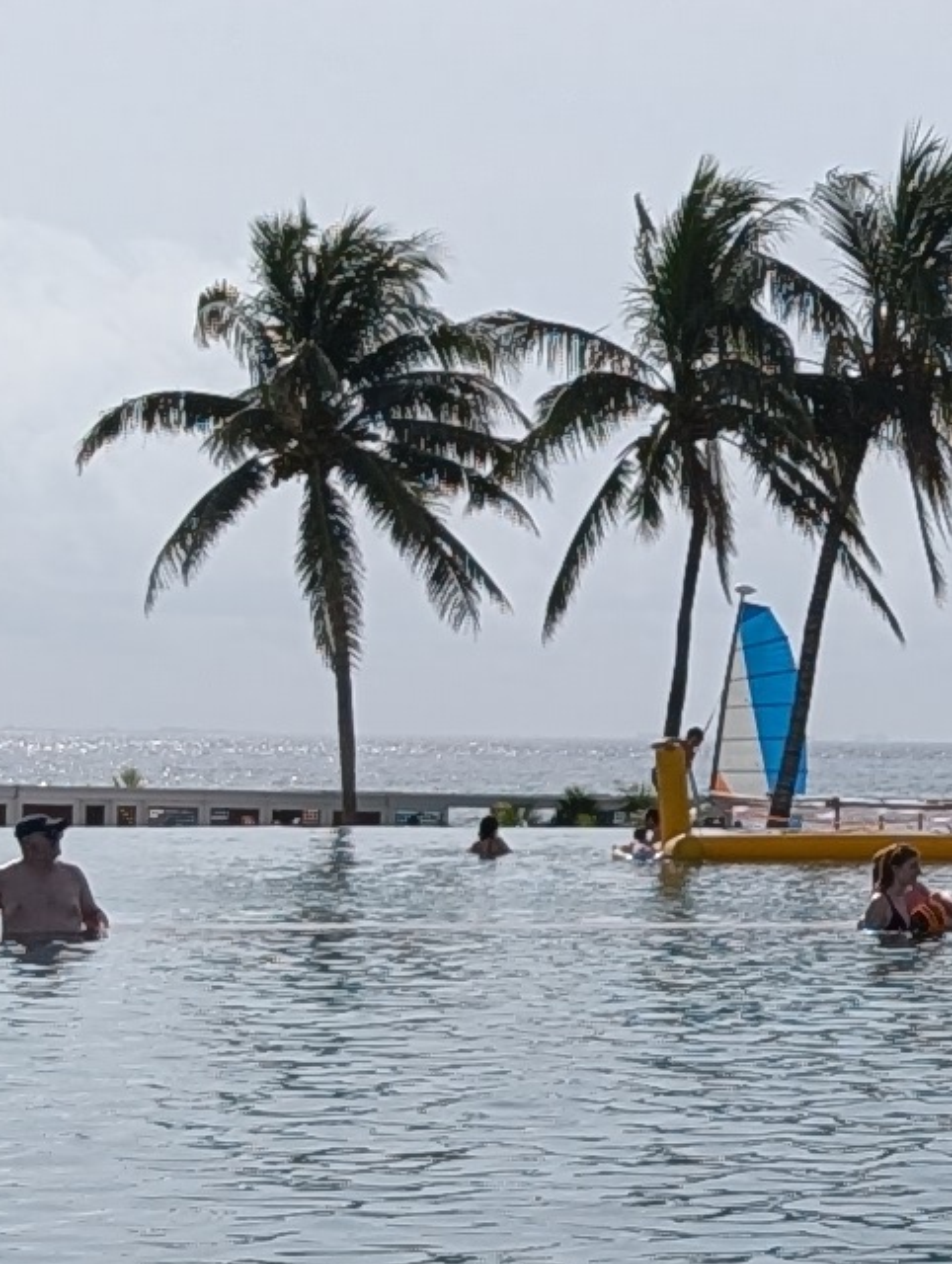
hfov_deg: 9.3
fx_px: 5595
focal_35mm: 153
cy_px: 514
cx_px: 1746
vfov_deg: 12.9
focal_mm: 6.9
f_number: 1.68
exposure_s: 1/3311
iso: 27
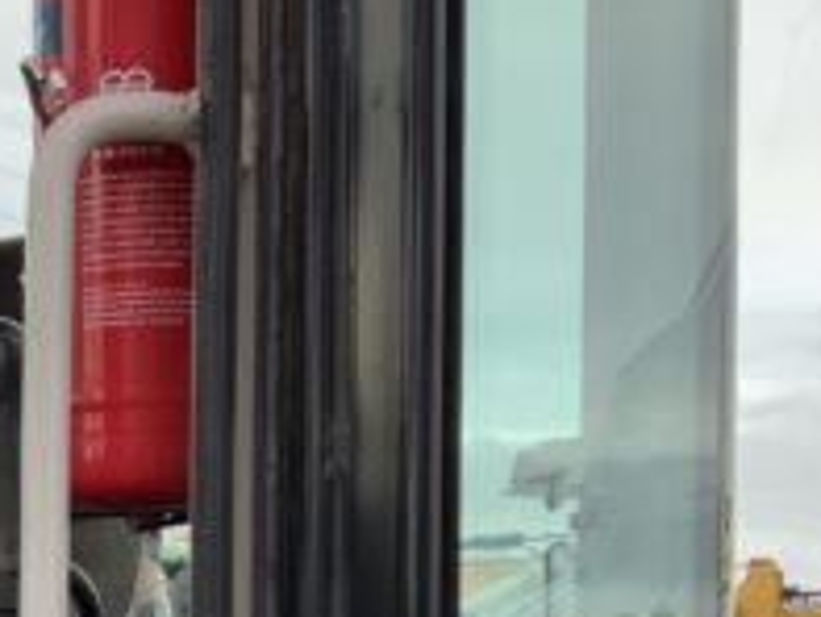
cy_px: 780
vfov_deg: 15.1
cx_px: -250
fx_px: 2231
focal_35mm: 94
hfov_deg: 19.3
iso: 16
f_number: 1.8
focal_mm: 3
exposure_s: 1/130
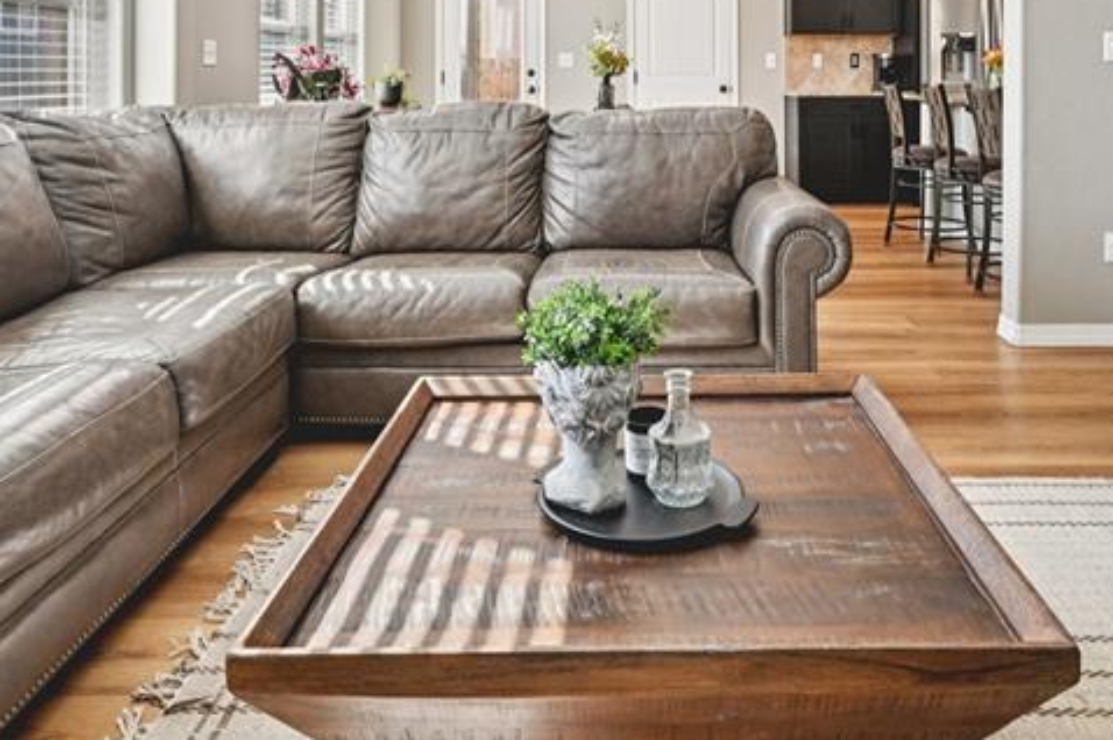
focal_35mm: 30
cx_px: 626
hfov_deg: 61.8
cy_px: 51
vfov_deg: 39.8
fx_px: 927
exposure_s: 1/15
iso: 180
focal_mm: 14
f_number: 11
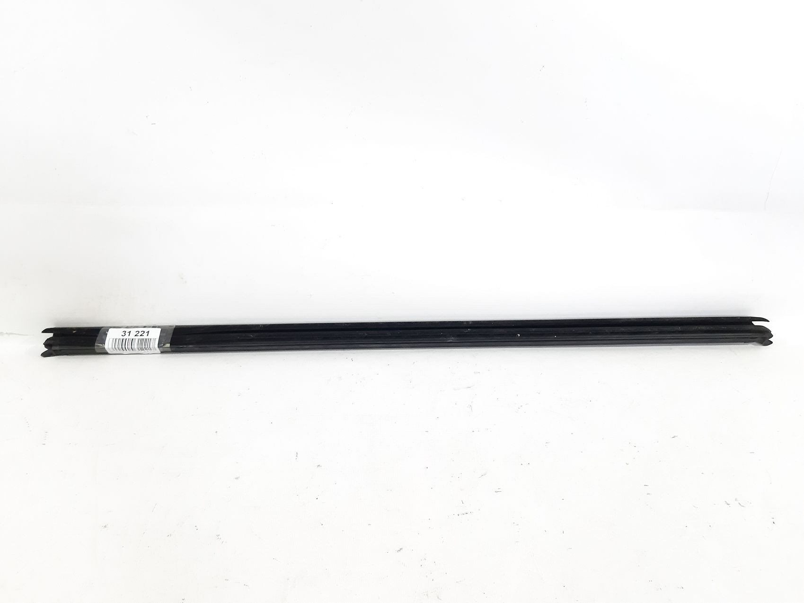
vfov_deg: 51.3
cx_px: 402
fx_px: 627
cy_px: 302
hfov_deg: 65.3
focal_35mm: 27
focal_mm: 3.93
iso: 200
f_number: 1.7
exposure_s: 1/50
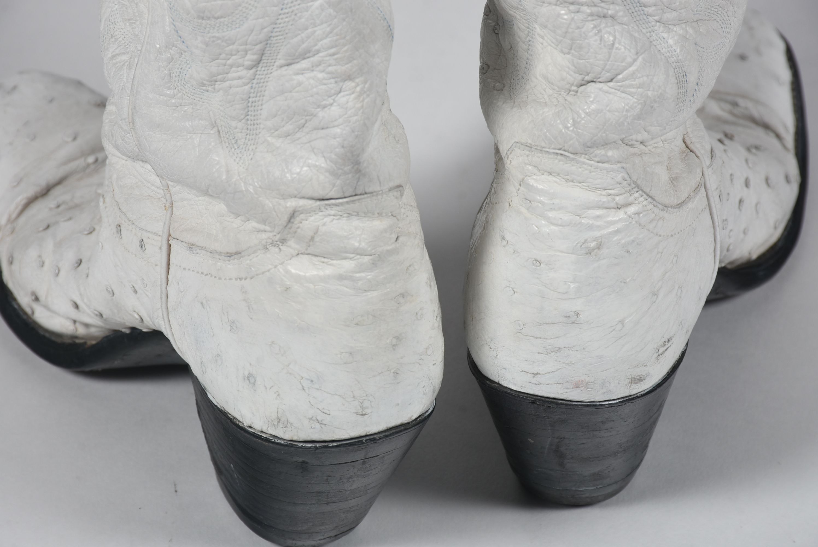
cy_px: 274
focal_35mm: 210
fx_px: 4775
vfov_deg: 6.6
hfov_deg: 9.8
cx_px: 409
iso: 200
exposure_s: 1/125
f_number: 13
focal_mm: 140
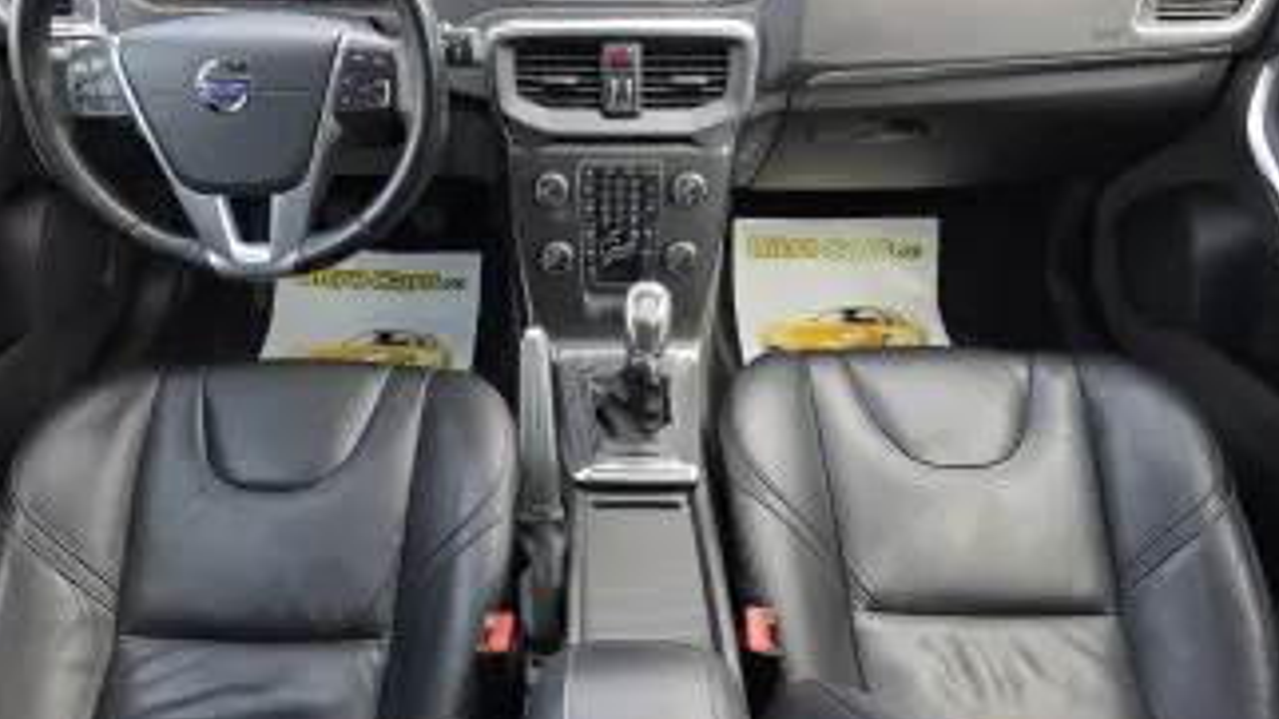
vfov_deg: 41.3
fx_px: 949
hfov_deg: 67.8
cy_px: 298
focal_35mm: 28
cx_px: 580
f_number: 1.7
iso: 20
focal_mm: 6.25
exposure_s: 1/50
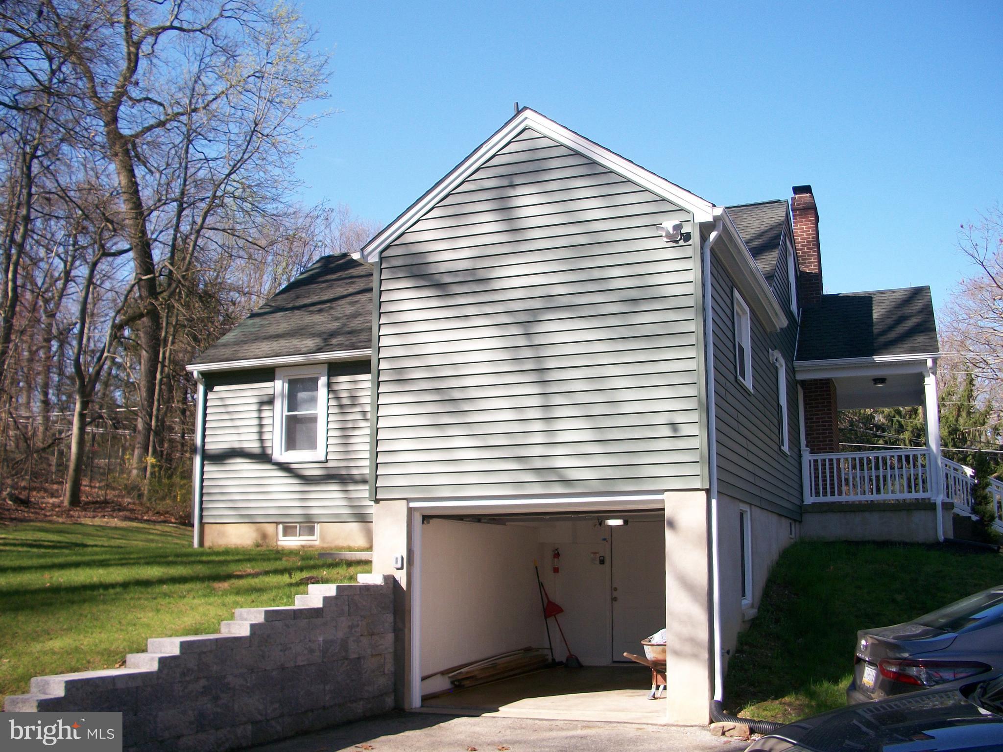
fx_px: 1014
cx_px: 502
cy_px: 376
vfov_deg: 40.7
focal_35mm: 35
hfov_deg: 52.6
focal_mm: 6.3
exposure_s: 1/500
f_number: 3.1
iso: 80
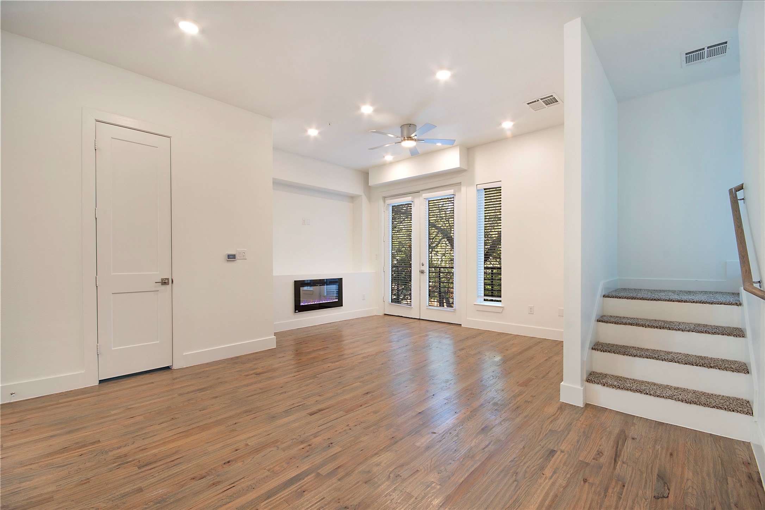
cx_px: 382
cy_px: 255
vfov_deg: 77.3
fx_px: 319
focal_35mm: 15
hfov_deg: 100.4
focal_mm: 10
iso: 100
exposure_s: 1/13
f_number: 11
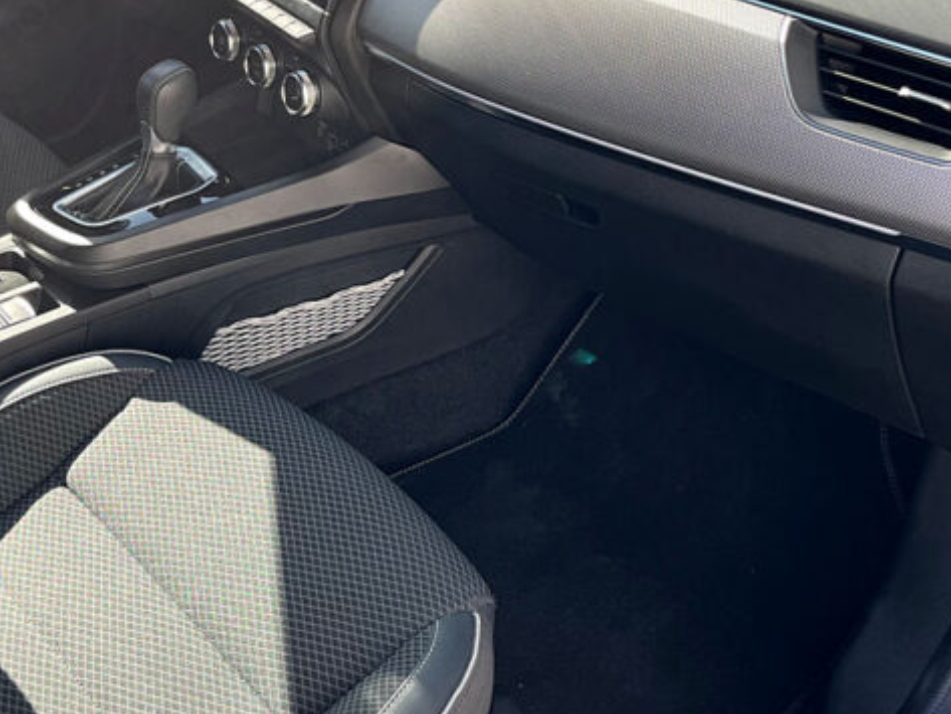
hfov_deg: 41.8
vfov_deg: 32.3
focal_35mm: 44
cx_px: 253
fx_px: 1209
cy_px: 179
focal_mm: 5.1
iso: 50
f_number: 1.6
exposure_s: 1/415
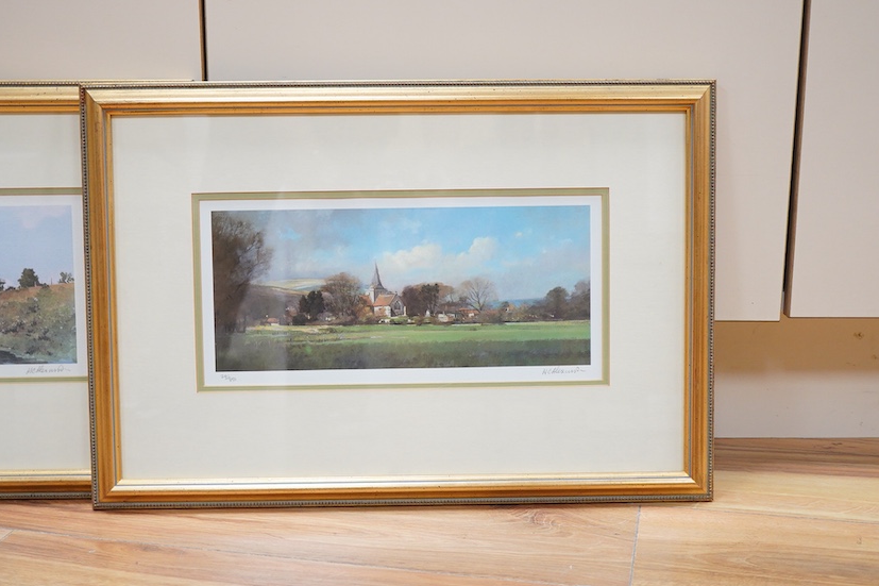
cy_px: 294
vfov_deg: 27.5
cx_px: 406
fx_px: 1196
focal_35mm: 49
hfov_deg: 40.3
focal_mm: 30
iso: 1250
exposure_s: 1/125
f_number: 3.5
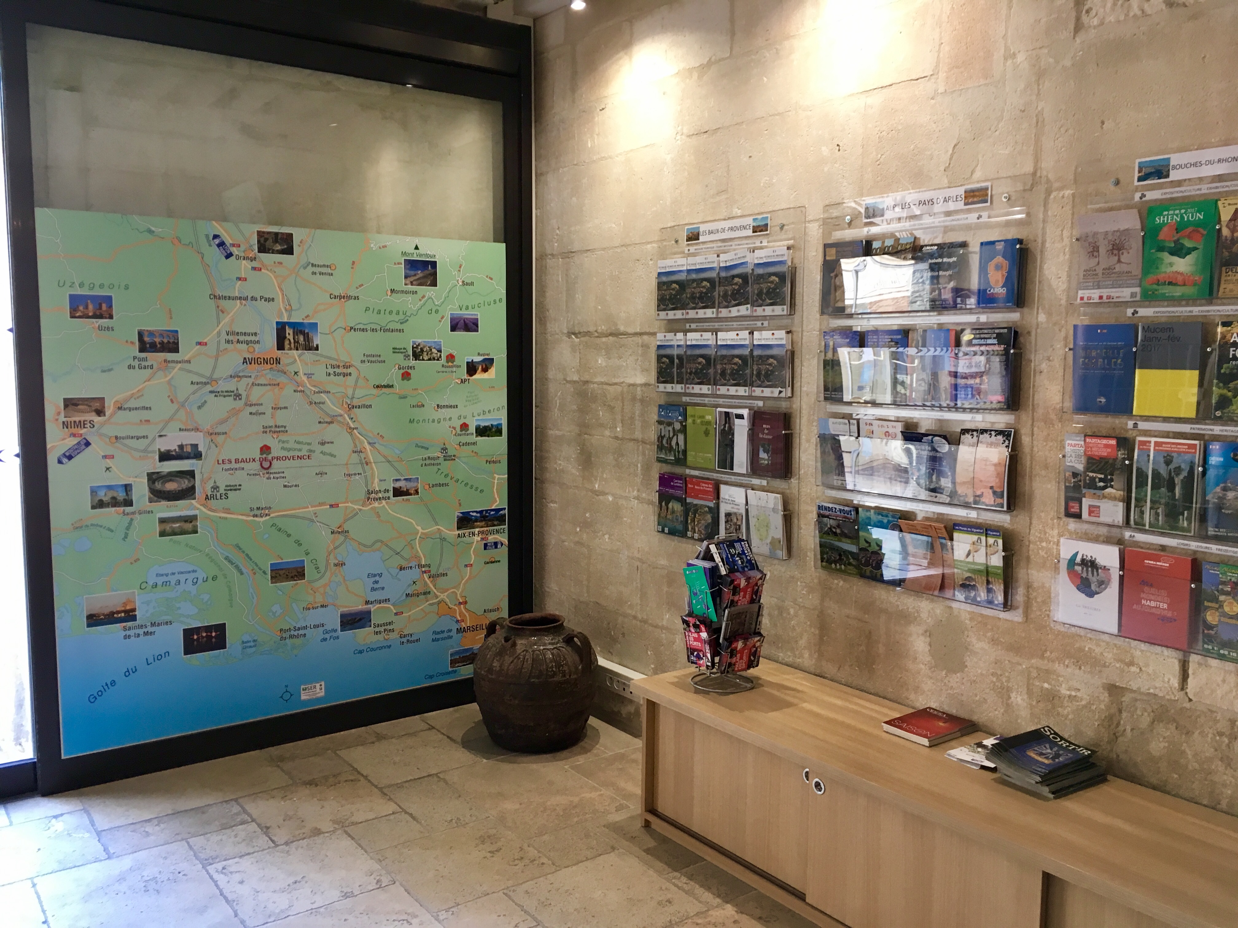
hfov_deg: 61.7
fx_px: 1037
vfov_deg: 48.2
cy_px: 464
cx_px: 619
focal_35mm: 29
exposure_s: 1/33
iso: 100
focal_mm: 4.15
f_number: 2.2
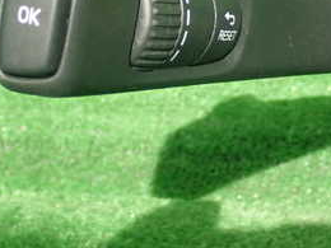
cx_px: 178
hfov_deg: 17.4
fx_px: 1081
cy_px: 36
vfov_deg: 13.0
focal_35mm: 113
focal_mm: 8.99
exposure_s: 1/200
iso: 200
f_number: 3.2
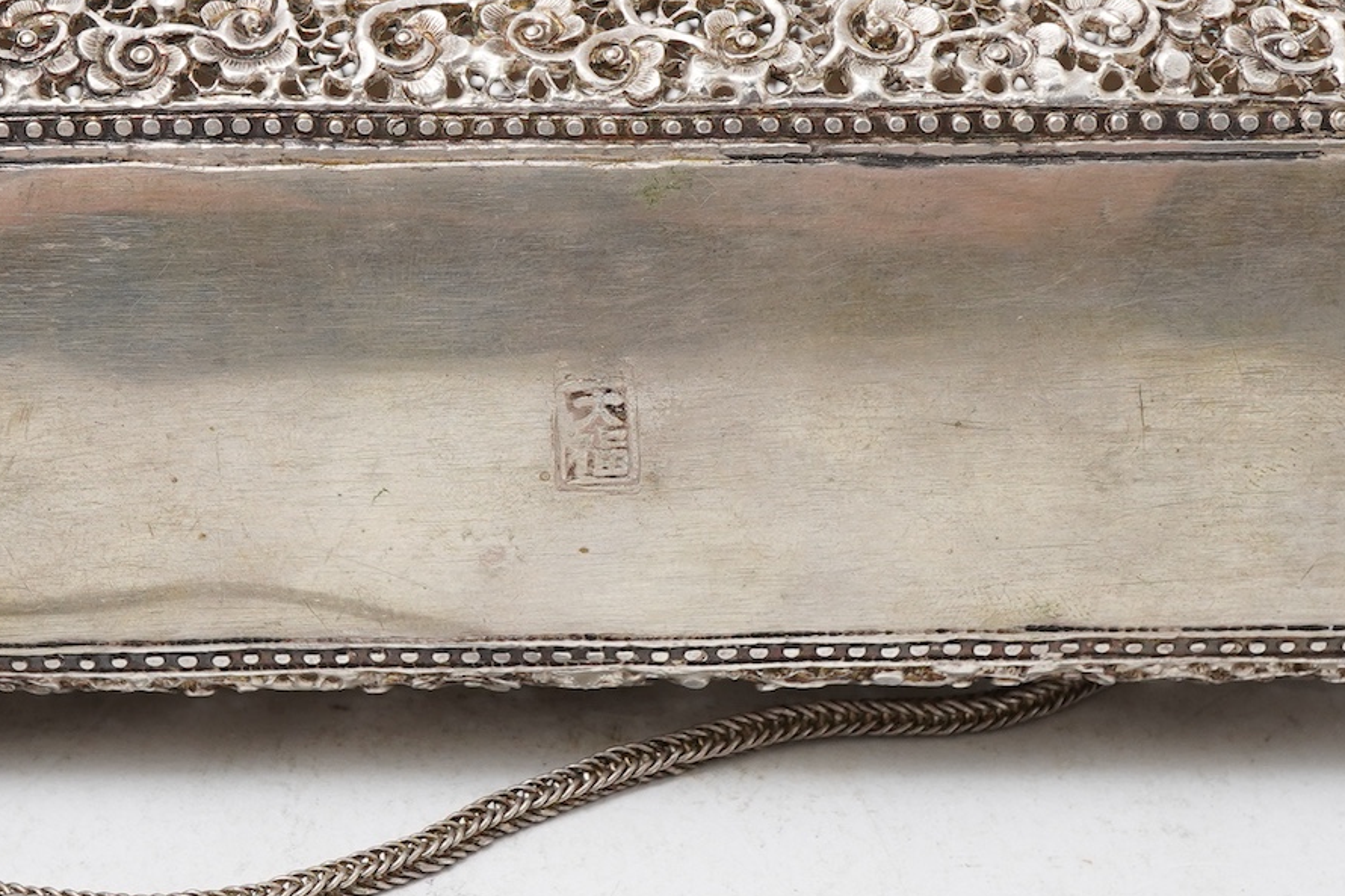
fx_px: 3399
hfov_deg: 22.3
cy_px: 361
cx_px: 519
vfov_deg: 15.0
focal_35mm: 91
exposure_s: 1/125
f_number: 18
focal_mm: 30
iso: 500
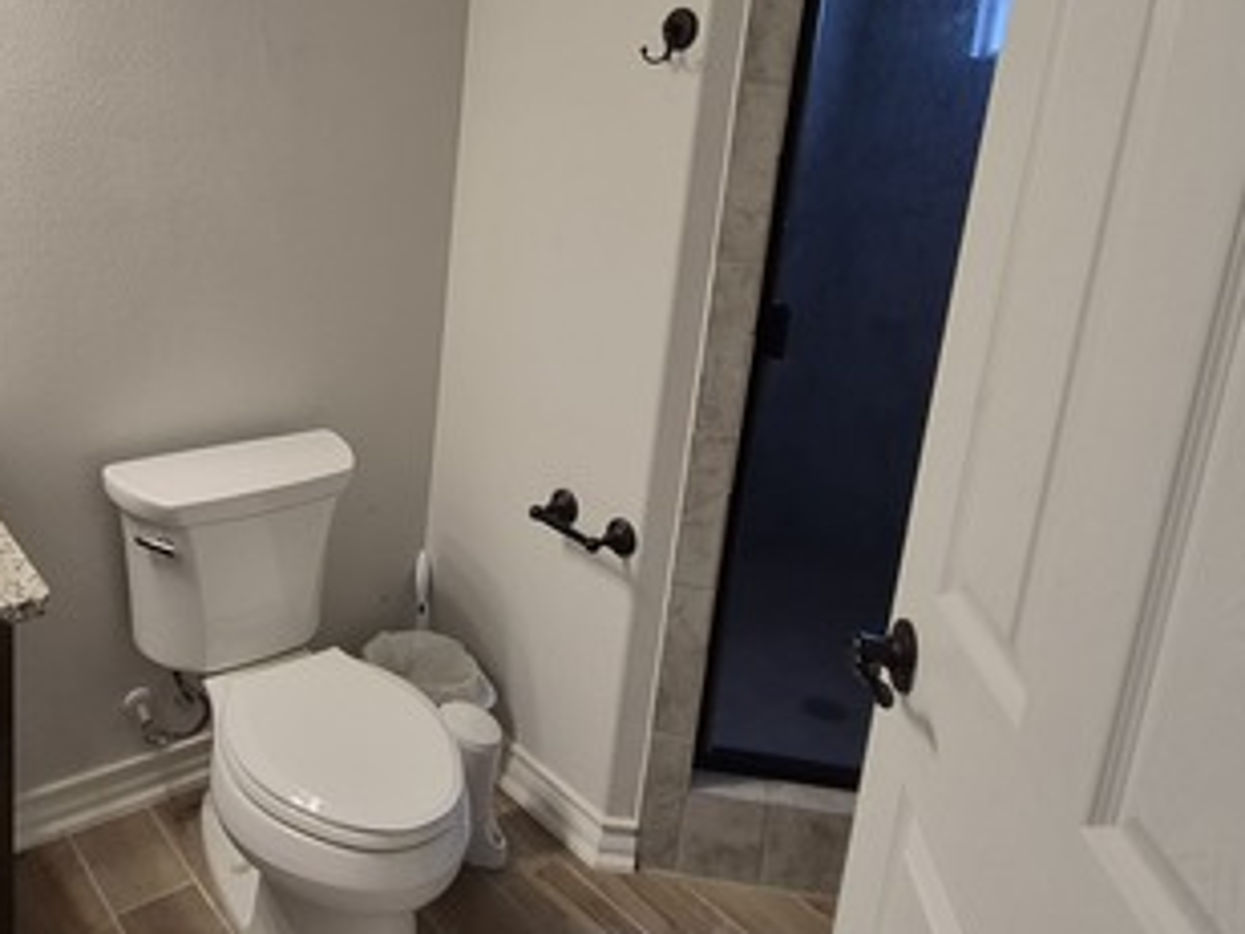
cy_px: 299
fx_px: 971
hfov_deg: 63.9
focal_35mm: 27
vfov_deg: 50.3
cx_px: 433
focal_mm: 1.74
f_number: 2.2
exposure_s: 1/60
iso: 100
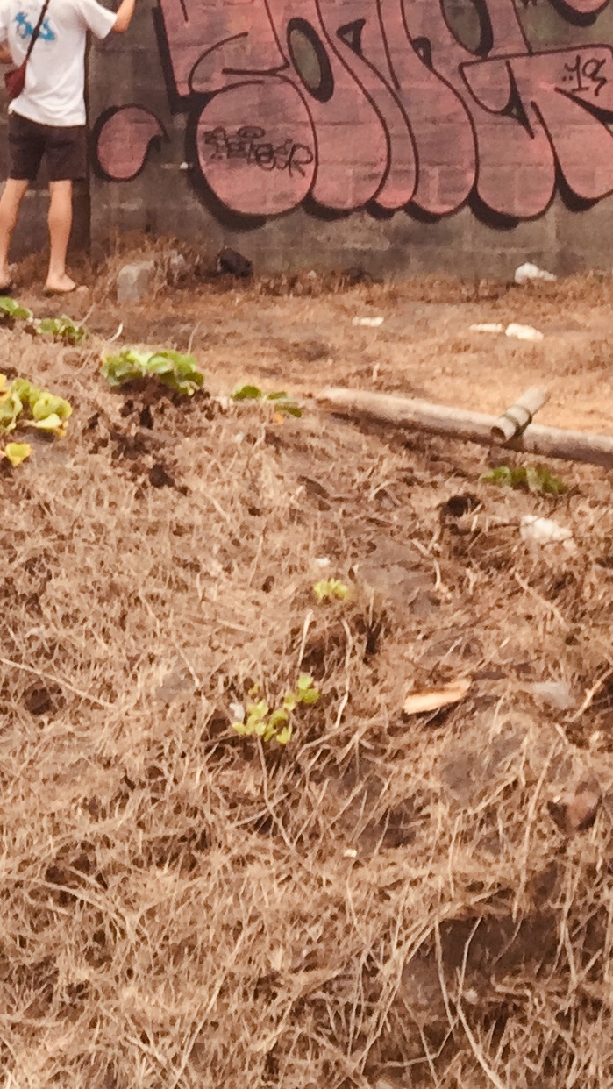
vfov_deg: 23.6
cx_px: 296
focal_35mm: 83
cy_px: -190
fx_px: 2397
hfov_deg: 14.6
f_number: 2.2
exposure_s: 1/100
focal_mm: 4.15
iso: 40
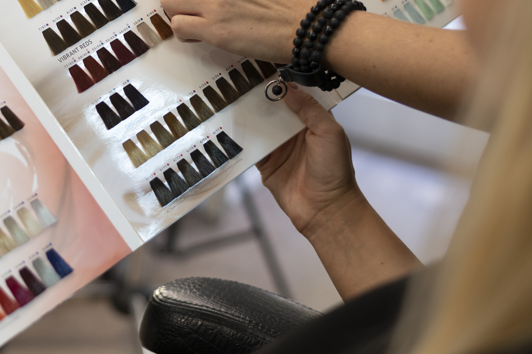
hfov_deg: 23.5
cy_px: 55
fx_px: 1255
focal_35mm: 85
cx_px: 96
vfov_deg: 15.9
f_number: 2.2
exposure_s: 1/250
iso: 500
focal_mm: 50
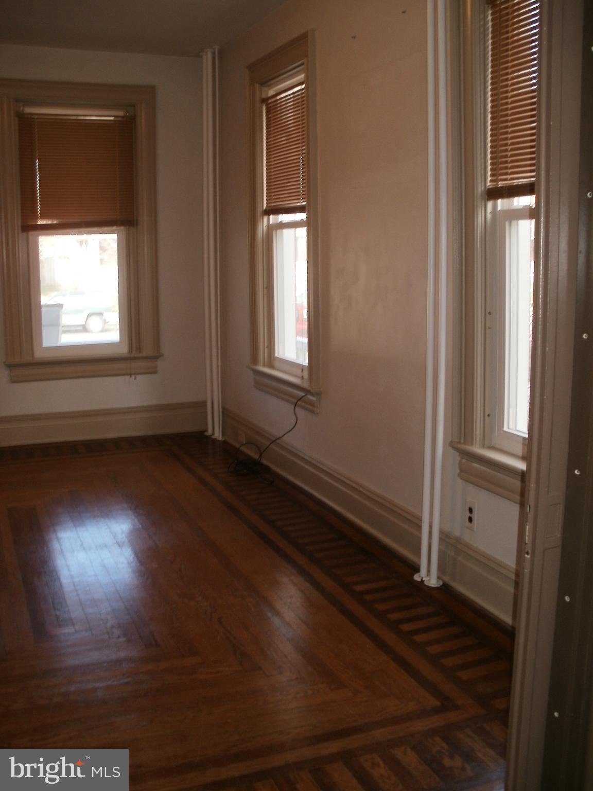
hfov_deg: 39.7
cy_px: 396
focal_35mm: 36
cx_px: 296
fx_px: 822
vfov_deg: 51.4
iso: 100
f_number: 3.5
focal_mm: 6.3
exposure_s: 1/30
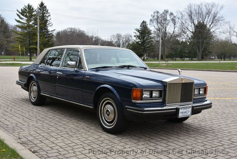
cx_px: 118
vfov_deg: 29.9
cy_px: 80
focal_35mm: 45
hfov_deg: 43.6
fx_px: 297
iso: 280
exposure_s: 1/500
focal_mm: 30
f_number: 8
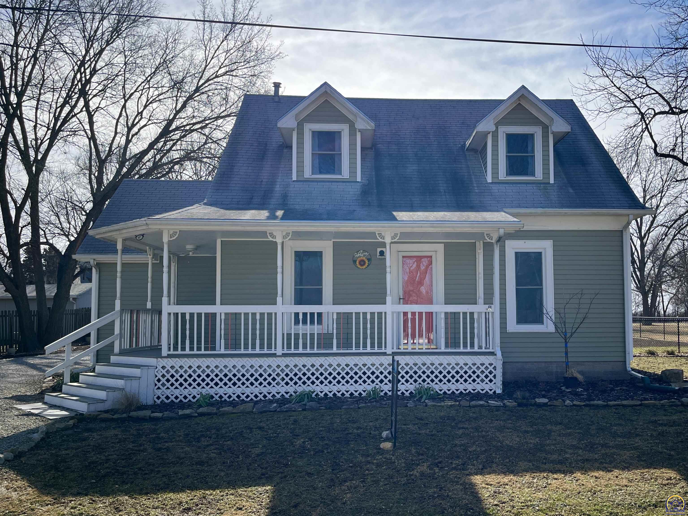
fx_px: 517
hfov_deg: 67.3
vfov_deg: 53.1
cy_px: 258
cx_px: 344
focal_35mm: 26
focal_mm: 5.1
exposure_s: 1/4149
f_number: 1.6
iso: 50
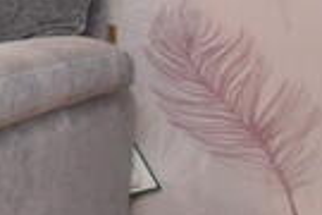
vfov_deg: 11.4
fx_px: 1020
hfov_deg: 9.2
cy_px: -142
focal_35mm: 114
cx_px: -844
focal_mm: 10
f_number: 4.5
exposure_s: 1/125
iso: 900
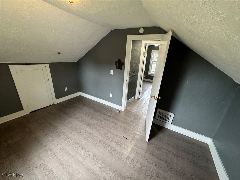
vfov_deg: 85.7
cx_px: 120
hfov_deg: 102.1
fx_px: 97
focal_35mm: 14
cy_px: 90
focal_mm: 2.22
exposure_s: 1/60
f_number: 2.2
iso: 160
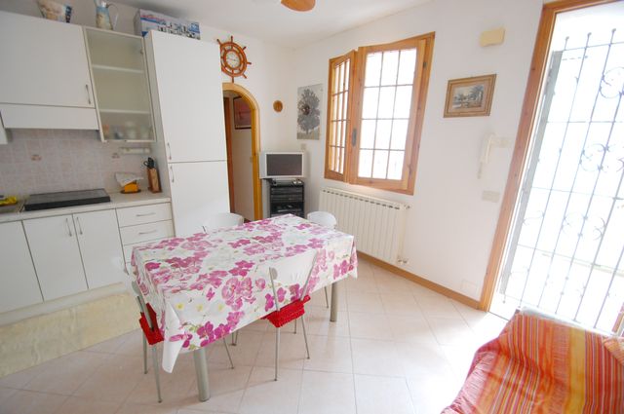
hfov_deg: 100.5
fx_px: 260
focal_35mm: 15
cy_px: 207
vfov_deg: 77.2
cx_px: 312
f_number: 3.5
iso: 800
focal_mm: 10
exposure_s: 1/20
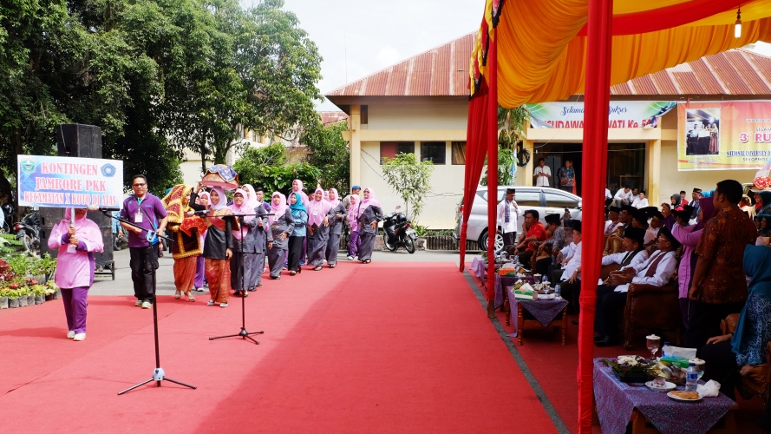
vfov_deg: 33.6
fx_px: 716
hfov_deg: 56.6
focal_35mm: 35
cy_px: 262
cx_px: 408
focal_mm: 19.2
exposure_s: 1/350
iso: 400
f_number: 8
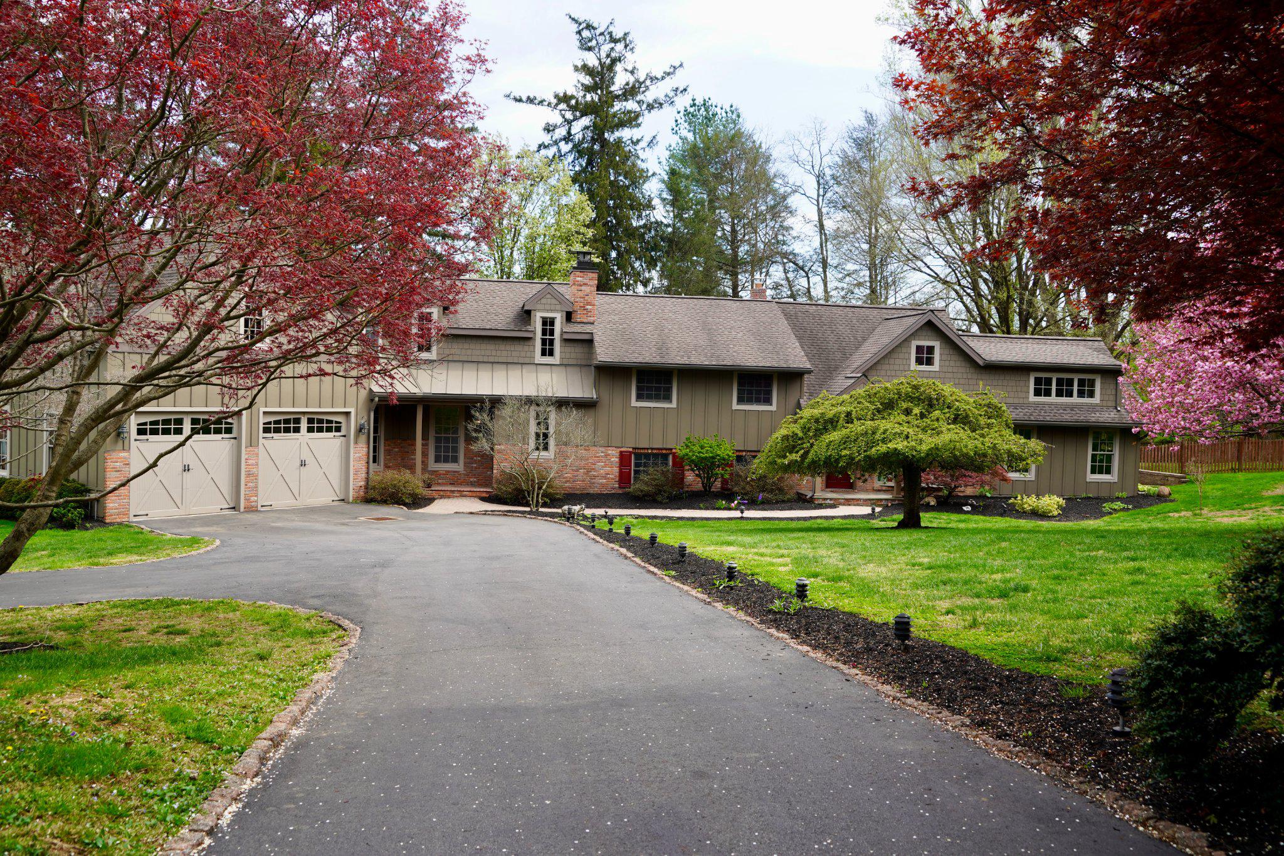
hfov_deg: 60.3
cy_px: 428
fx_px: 1105
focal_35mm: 31
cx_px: 642
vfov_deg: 42.3
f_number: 6.3
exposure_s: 1/100
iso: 100
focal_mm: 31
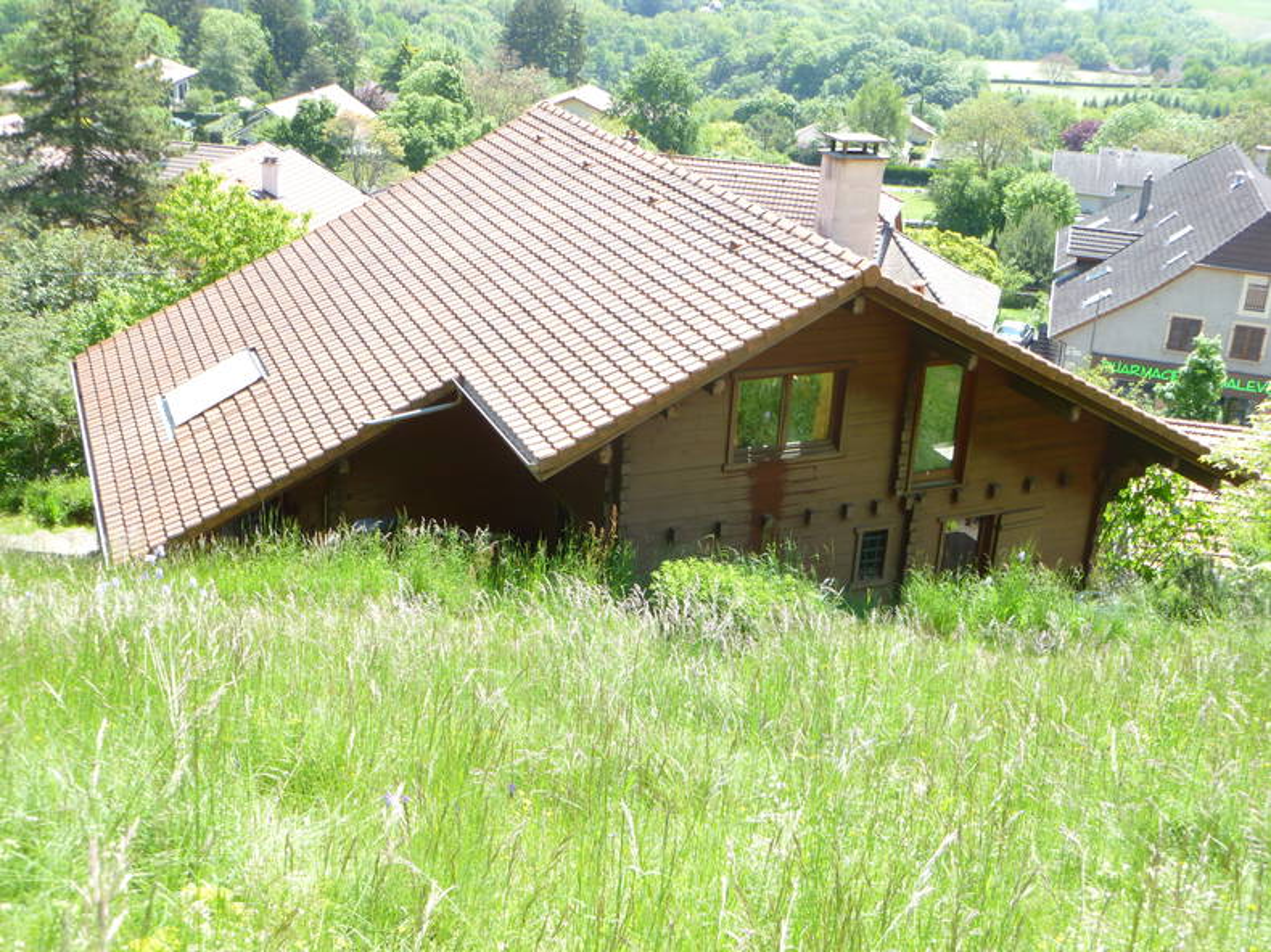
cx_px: 636
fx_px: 1432
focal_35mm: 39
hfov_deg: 47.9
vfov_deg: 36.8
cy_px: 476
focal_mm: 6.9
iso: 80
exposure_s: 1/125
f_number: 3.7
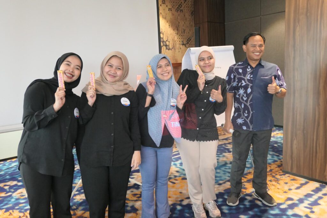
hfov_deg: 61.9
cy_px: 109
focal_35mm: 30
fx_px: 273
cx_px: 164
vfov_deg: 43.6
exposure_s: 1/80
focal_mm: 11.1
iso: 1600
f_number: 2.5
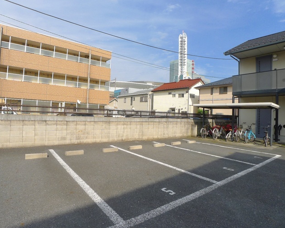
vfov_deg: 54.9
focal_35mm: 26
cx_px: 133
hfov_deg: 66.0
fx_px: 219
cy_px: 110
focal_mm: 5.1
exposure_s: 1/640
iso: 80
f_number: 4
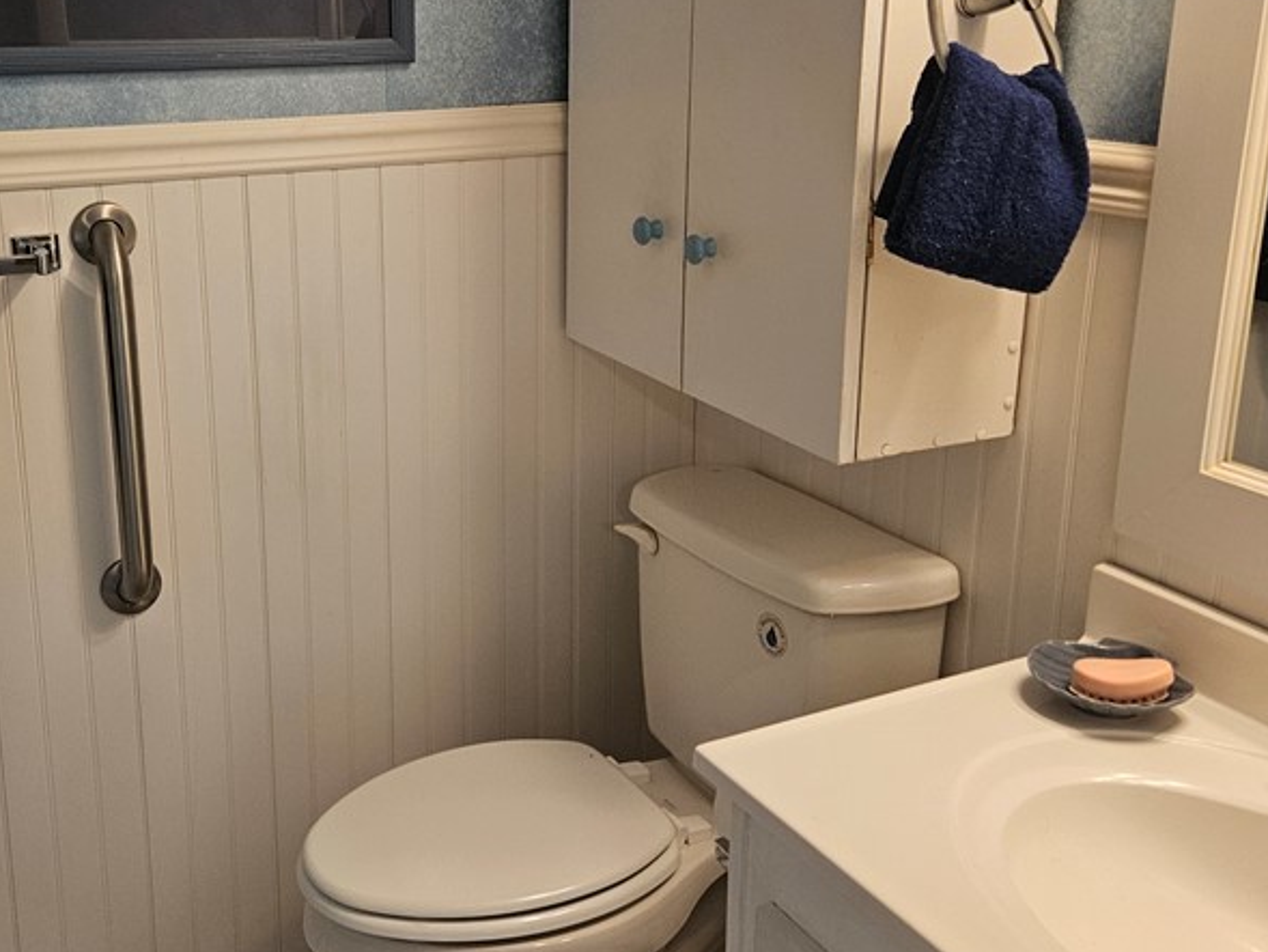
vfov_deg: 35.9
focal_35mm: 40
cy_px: 386
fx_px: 1466
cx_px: 441
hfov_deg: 46.2
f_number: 1.8
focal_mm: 5.4
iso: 250
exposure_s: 1/120
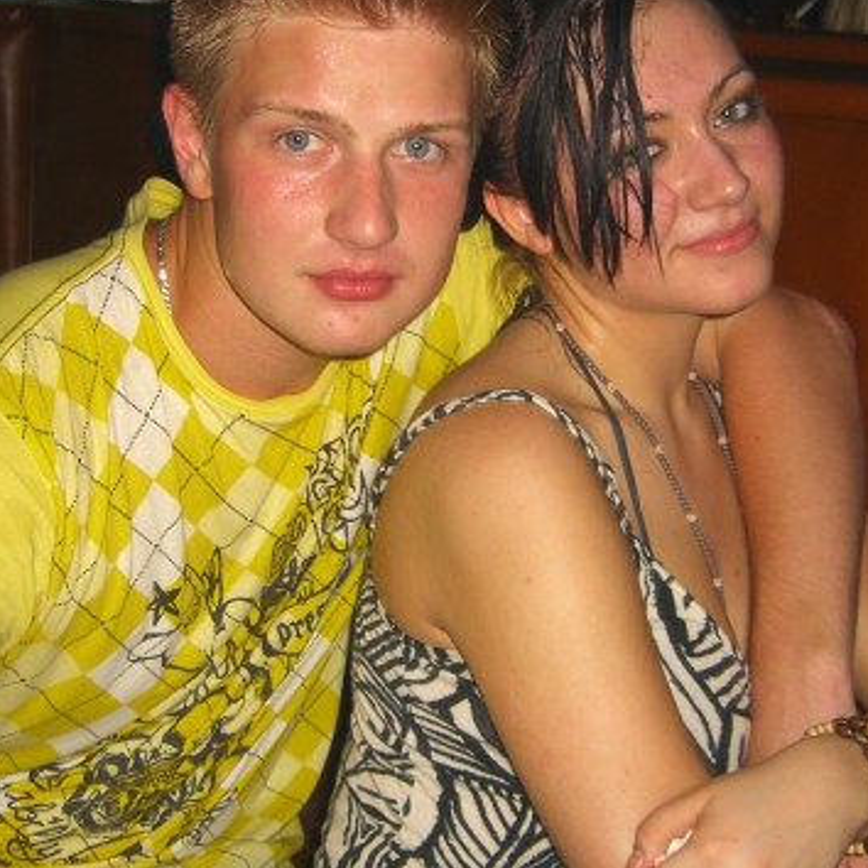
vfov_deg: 30.0
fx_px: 1617
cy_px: 419
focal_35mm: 57
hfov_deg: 30.0
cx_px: 439
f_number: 2.8
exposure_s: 1/60
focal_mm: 7.9
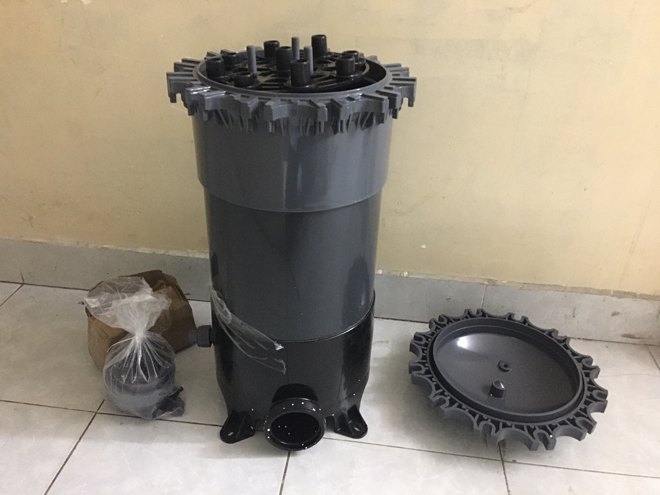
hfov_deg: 61.7
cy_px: 248
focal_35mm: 29
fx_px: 553
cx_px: 330
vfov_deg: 48.2
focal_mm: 4.15
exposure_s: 1/4
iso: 400
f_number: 2.2
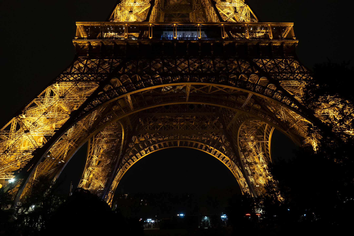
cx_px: 177
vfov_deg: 42.1
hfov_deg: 60.0
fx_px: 307
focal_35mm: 31
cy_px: 118
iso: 6400
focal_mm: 20.8
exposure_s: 1/80
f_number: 3.5
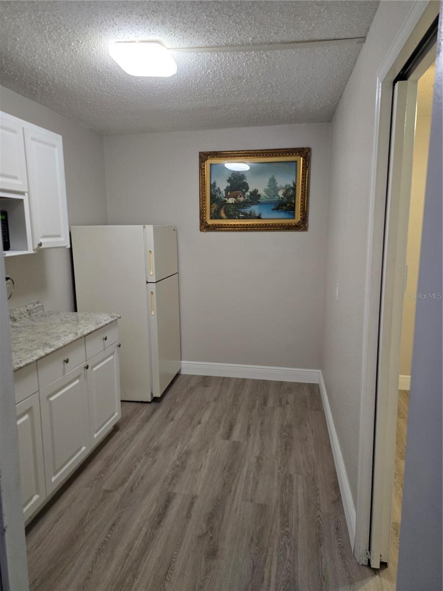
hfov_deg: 58.9
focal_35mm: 23
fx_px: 392
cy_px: 296
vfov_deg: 73.9
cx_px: 222
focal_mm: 6.3
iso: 400
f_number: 1.7
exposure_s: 1/120
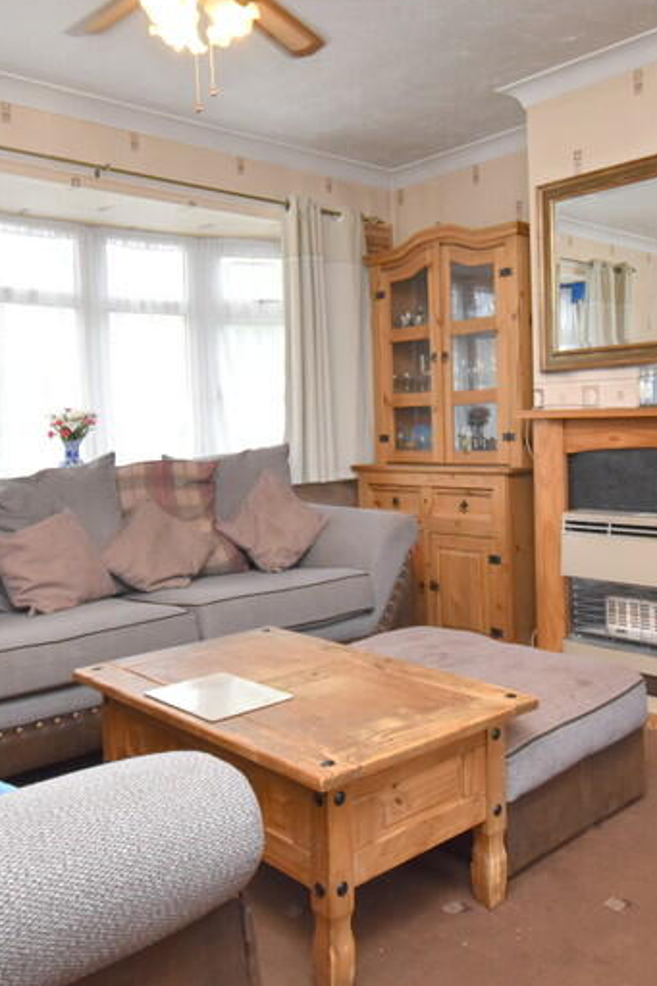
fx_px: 822
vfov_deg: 61.8
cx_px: 393
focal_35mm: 30
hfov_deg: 43.4
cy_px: 448
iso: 1250
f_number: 4.5
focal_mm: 10
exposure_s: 1/125
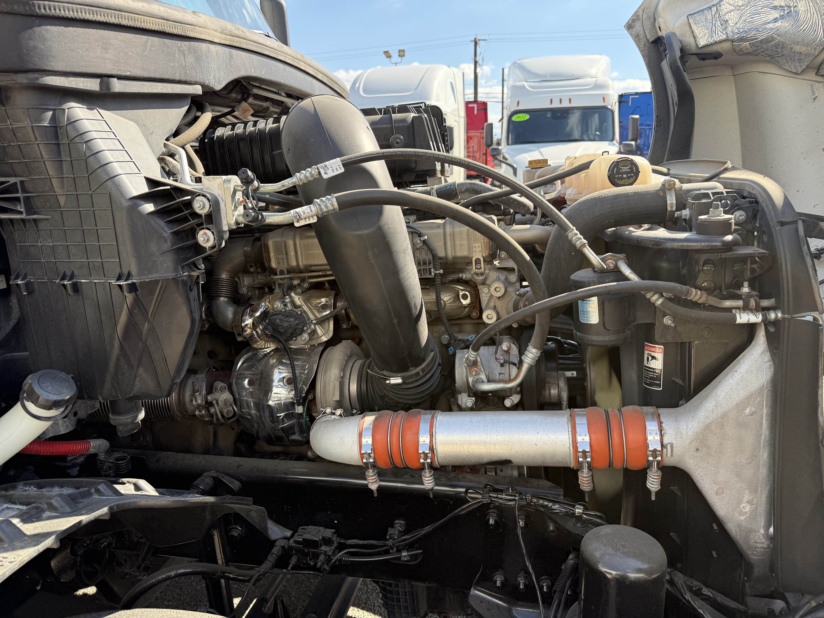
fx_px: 571
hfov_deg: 71.6
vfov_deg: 56.8
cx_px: 412
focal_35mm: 24
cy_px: 309
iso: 100
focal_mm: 6.76
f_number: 1.78
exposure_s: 1/931
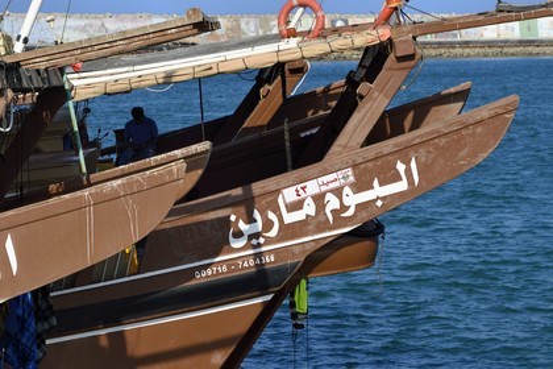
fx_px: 2150
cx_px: 276
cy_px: 184
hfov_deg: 14.7
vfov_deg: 9.8
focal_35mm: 140
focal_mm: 140
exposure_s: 1/640
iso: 200
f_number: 10
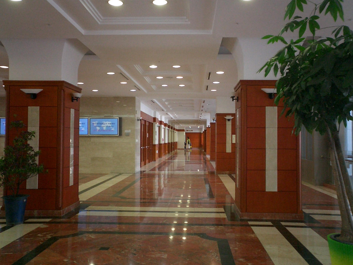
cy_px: 132
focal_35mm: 37
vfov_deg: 38.7
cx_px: 176
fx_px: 377
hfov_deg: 50.1
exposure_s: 1/40
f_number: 3.5
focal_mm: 5.6
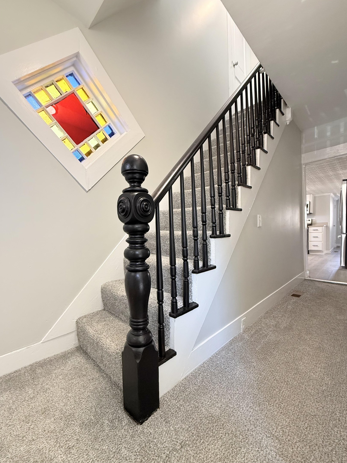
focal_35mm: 15
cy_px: 241
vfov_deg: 98.1
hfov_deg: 81.7
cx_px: 163
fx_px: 200
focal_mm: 2.22
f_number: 2.2
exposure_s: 1/60
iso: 320
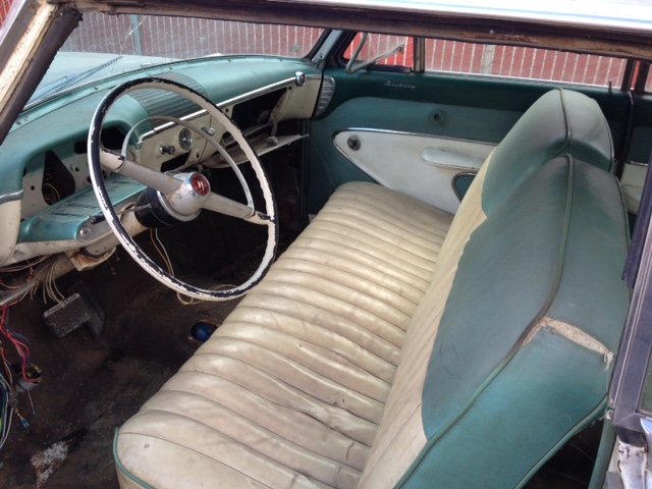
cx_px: 326
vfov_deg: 40.7
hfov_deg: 52.6
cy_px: 244
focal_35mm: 35
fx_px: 659
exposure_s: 1/120
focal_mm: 4.28
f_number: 2.4
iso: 64
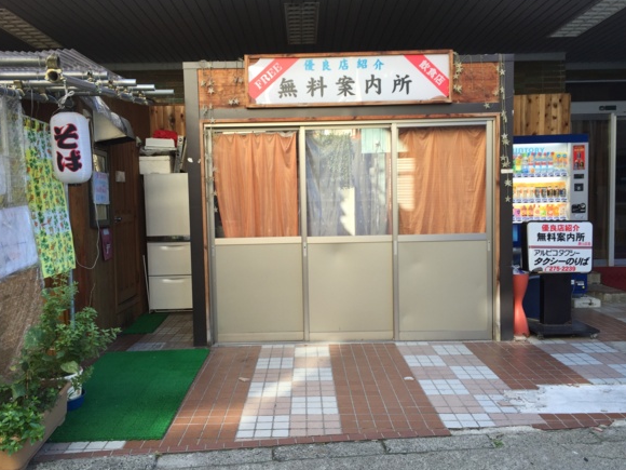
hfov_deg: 60.0
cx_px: 309
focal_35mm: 30
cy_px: 236
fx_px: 543
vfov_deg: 46.8
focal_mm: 4.15
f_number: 2.2
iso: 32
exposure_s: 1/120
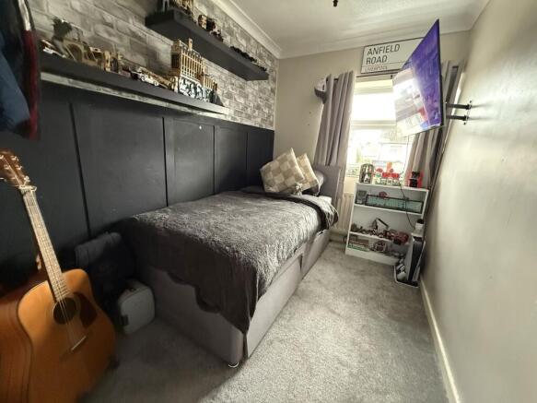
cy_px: 202
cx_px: 268
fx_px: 217
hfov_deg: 102.1
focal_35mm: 14
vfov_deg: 85.7
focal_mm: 2.22
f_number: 2.2
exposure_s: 1/60
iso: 1000
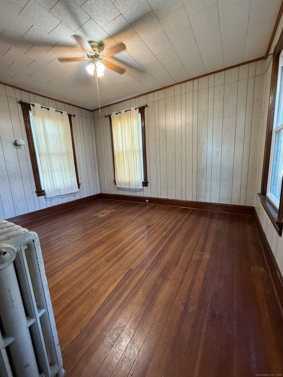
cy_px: 188
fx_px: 153
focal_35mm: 14
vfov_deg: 102.1
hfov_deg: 85.7
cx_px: 142
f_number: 2.2
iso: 400
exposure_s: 1/60
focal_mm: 2.22
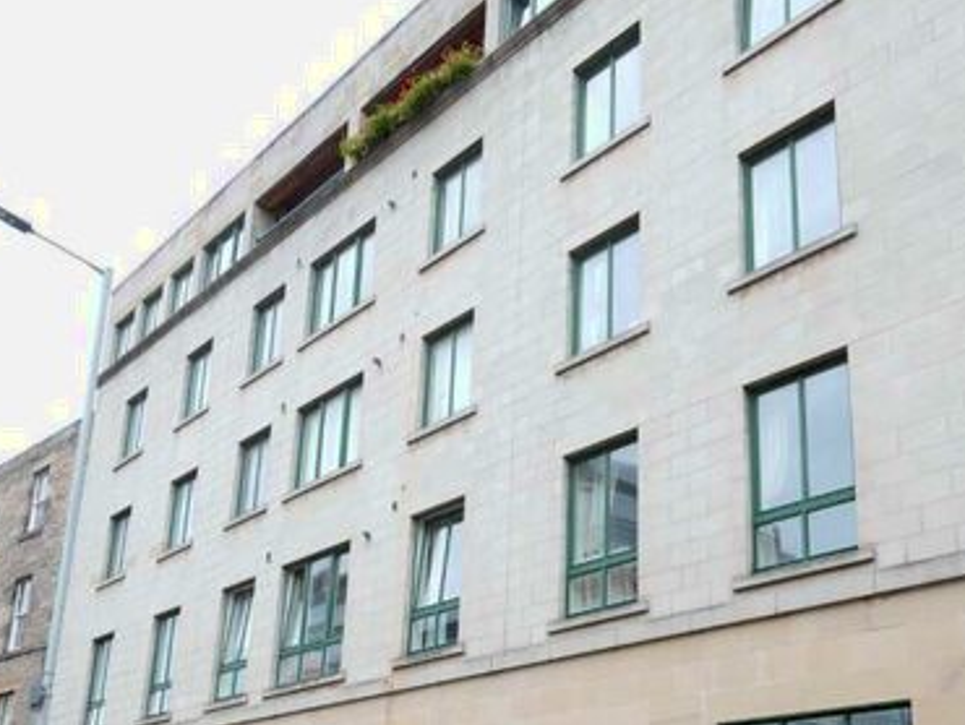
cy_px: 664
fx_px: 948
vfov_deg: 38.7
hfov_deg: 53.8
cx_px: 539
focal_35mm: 34
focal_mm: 9
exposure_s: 1/60
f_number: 4
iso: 200
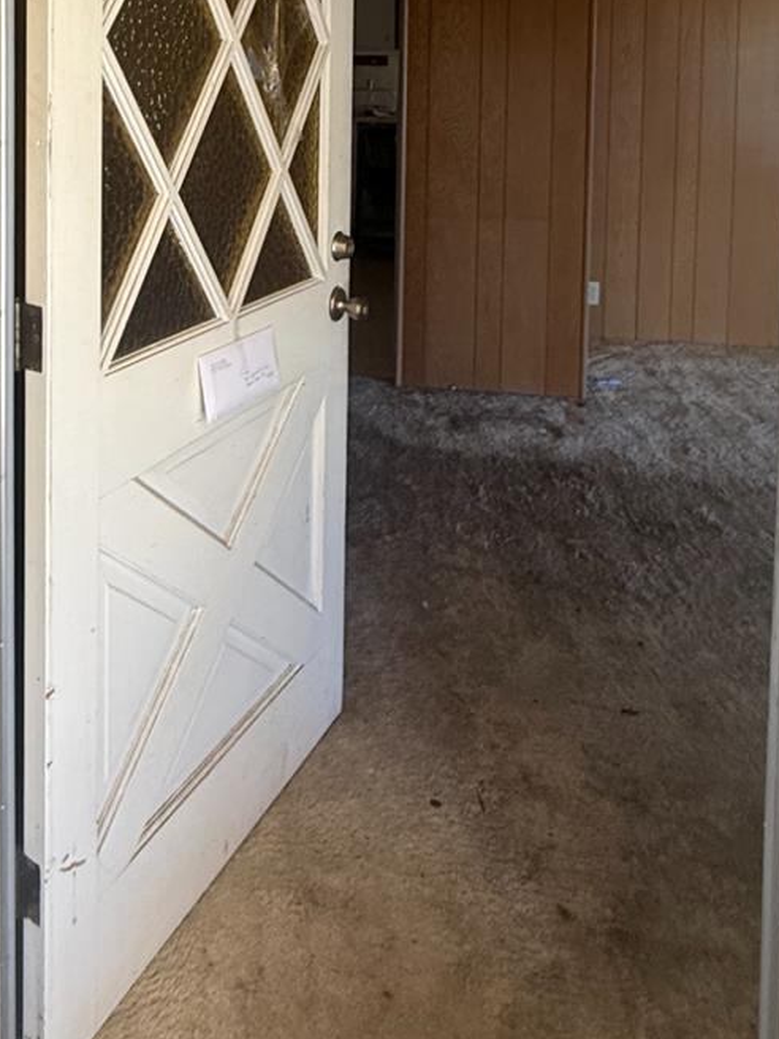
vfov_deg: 50.0
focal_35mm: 32
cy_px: 89
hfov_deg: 42.6
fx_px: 960
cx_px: 183
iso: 160
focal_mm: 2.22
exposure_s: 1/99
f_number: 2.2
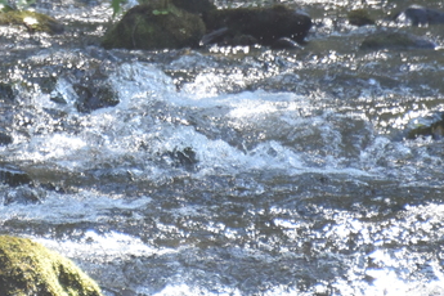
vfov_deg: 1.2
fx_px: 13738
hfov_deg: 1.9
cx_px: 32
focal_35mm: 1114
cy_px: -72
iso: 1400
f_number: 5.6
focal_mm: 300
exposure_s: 1/640
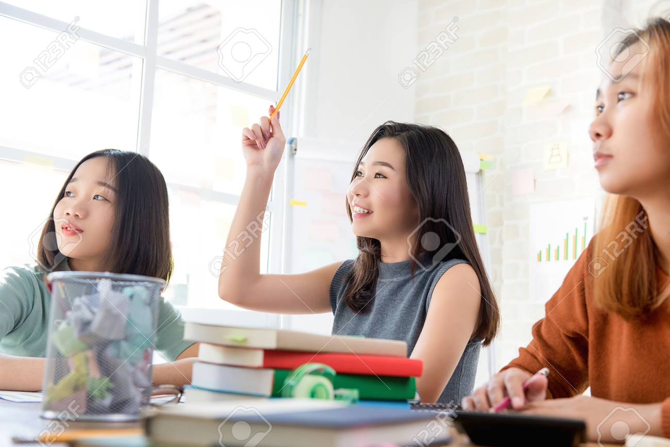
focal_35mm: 50
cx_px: 335
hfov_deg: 39.6
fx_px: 931
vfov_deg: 27.0
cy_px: 224
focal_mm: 50
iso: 250
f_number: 4.5
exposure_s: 1/200
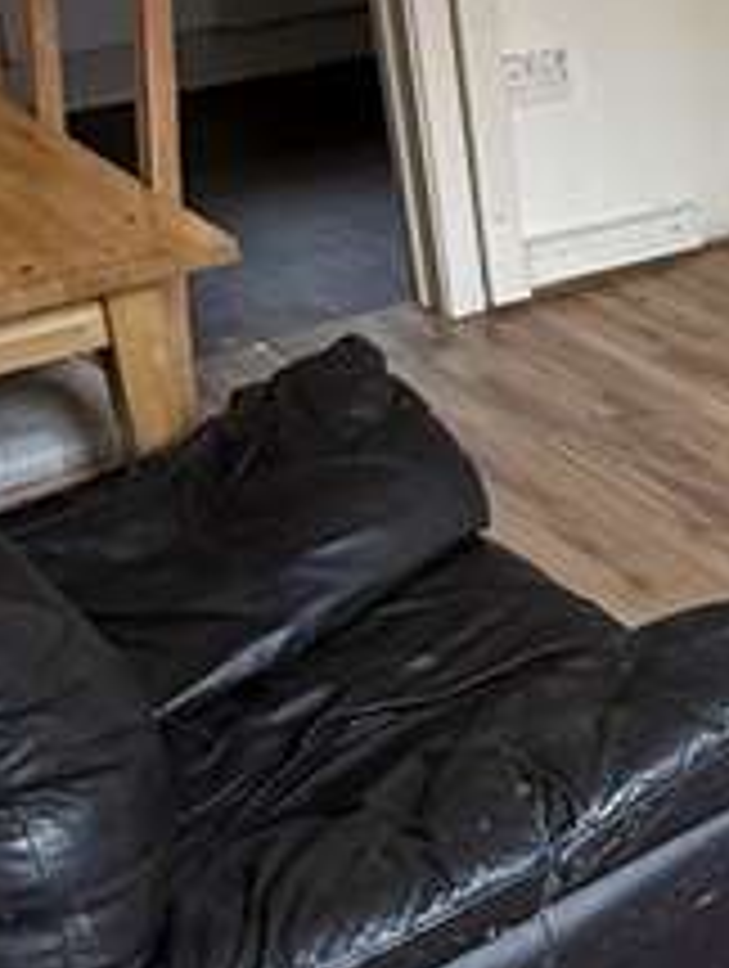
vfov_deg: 25.0
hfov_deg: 17.3
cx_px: 1044
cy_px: 518
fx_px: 2184
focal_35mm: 78
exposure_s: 1/96
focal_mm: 2.22
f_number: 2.2
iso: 320
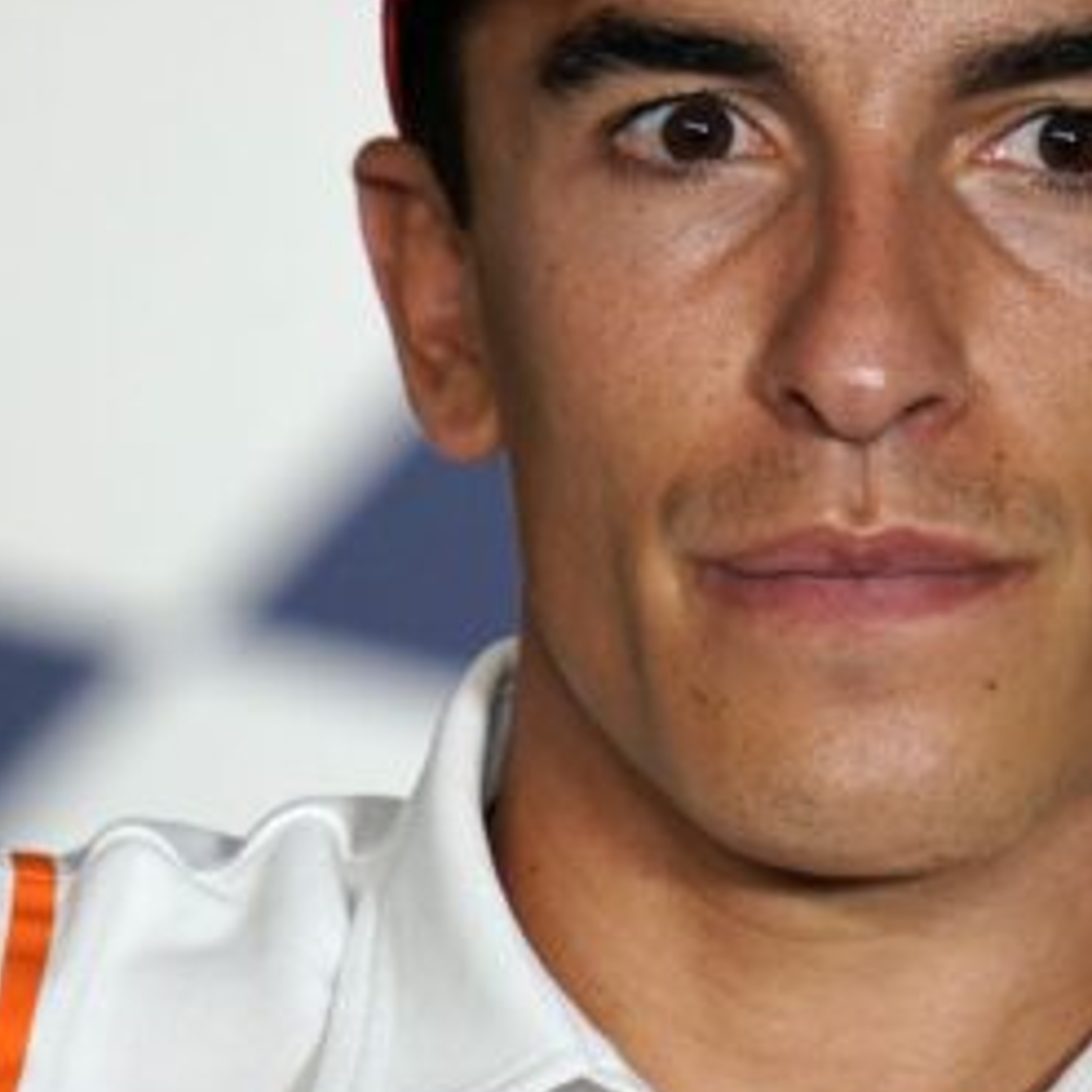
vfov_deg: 1.3
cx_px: 535
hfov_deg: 1.3
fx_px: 49824
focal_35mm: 1396
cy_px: 539
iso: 2500
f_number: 6.3
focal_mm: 600
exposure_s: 1/250
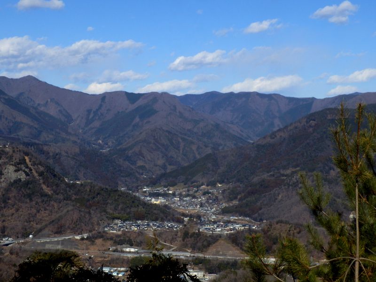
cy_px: 141
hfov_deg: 25.7
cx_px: 188
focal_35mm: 76
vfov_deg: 19.4
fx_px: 826
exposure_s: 1/200
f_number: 12.5
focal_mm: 13.5
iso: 80
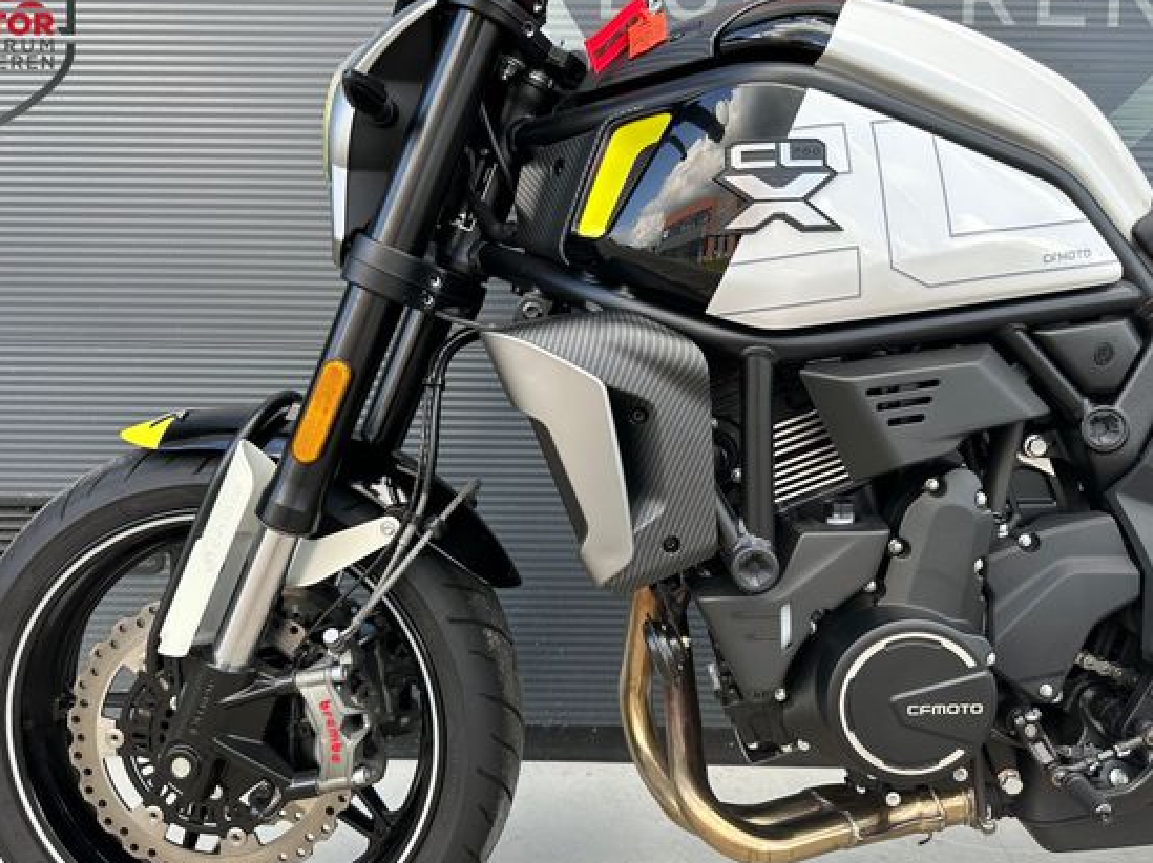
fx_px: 932
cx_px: 586
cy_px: 441
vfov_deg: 49.7
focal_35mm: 28
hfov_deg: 63.5
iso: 80
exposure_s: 1/402
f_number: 1.78
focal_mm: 6.86
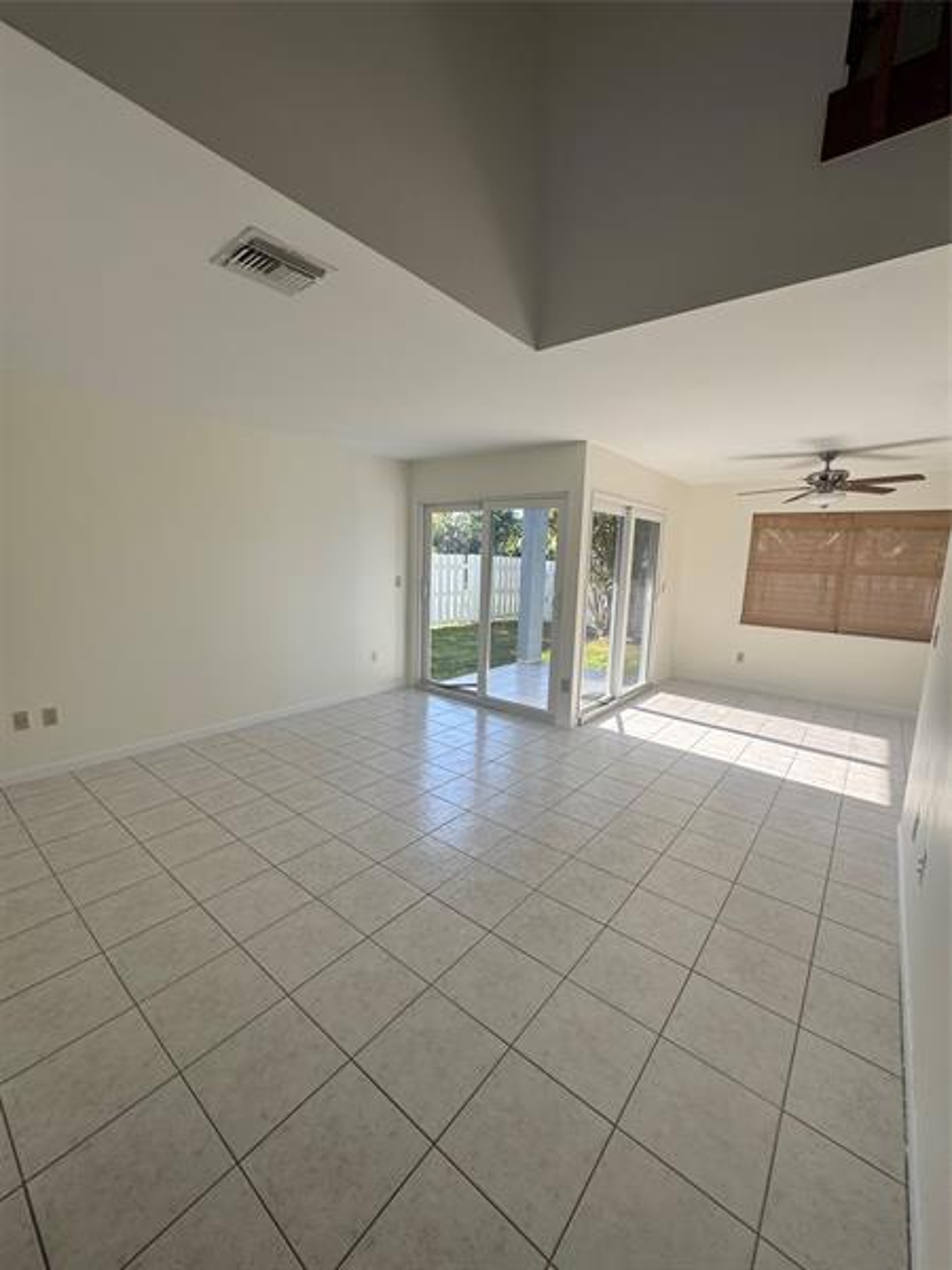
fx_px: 513
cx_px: 476
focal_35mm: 14
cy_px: 635
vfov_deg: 102.1
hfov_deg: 85.7
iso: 40
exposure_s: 1/177
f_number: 2.2
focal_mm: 2.22
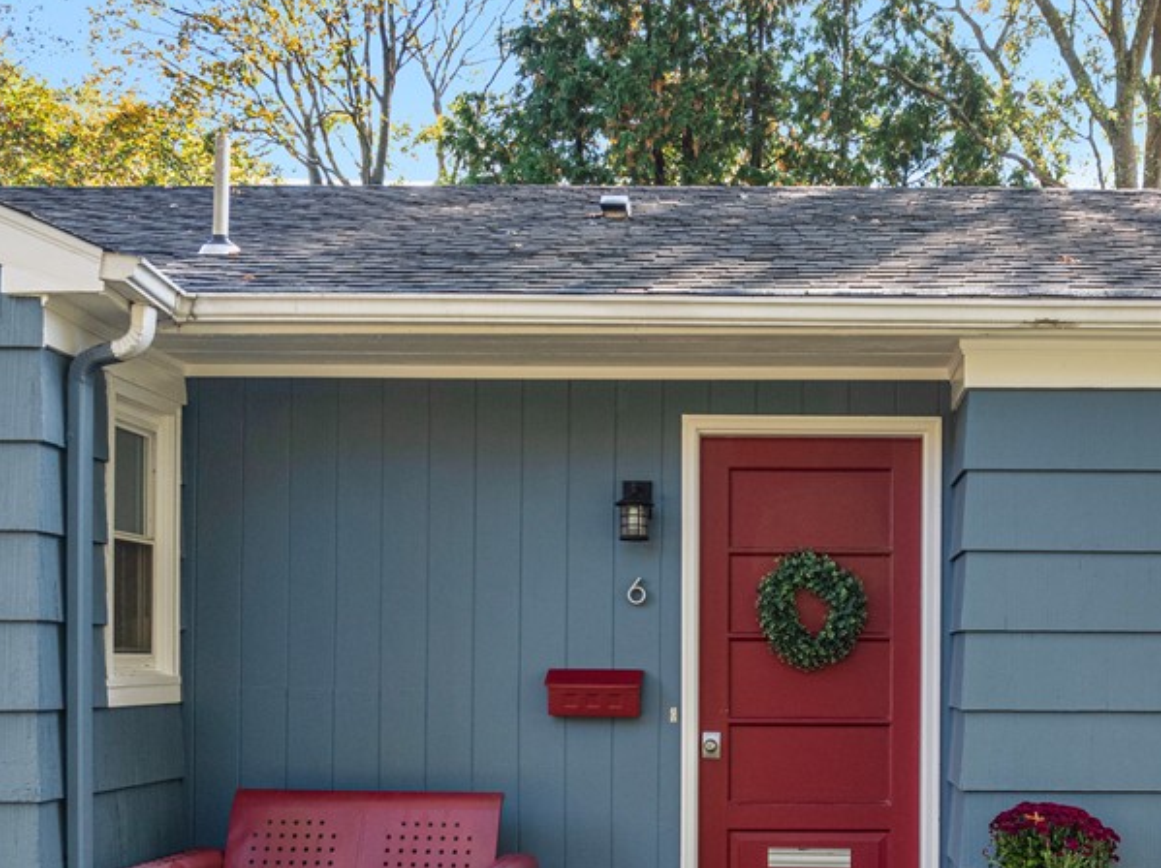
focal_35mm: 41
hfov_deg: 44.9
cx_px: 802
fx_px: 1374
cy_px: 684
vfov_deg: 34.1
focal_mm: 12.29
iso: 200
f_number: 5
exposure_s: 1/60
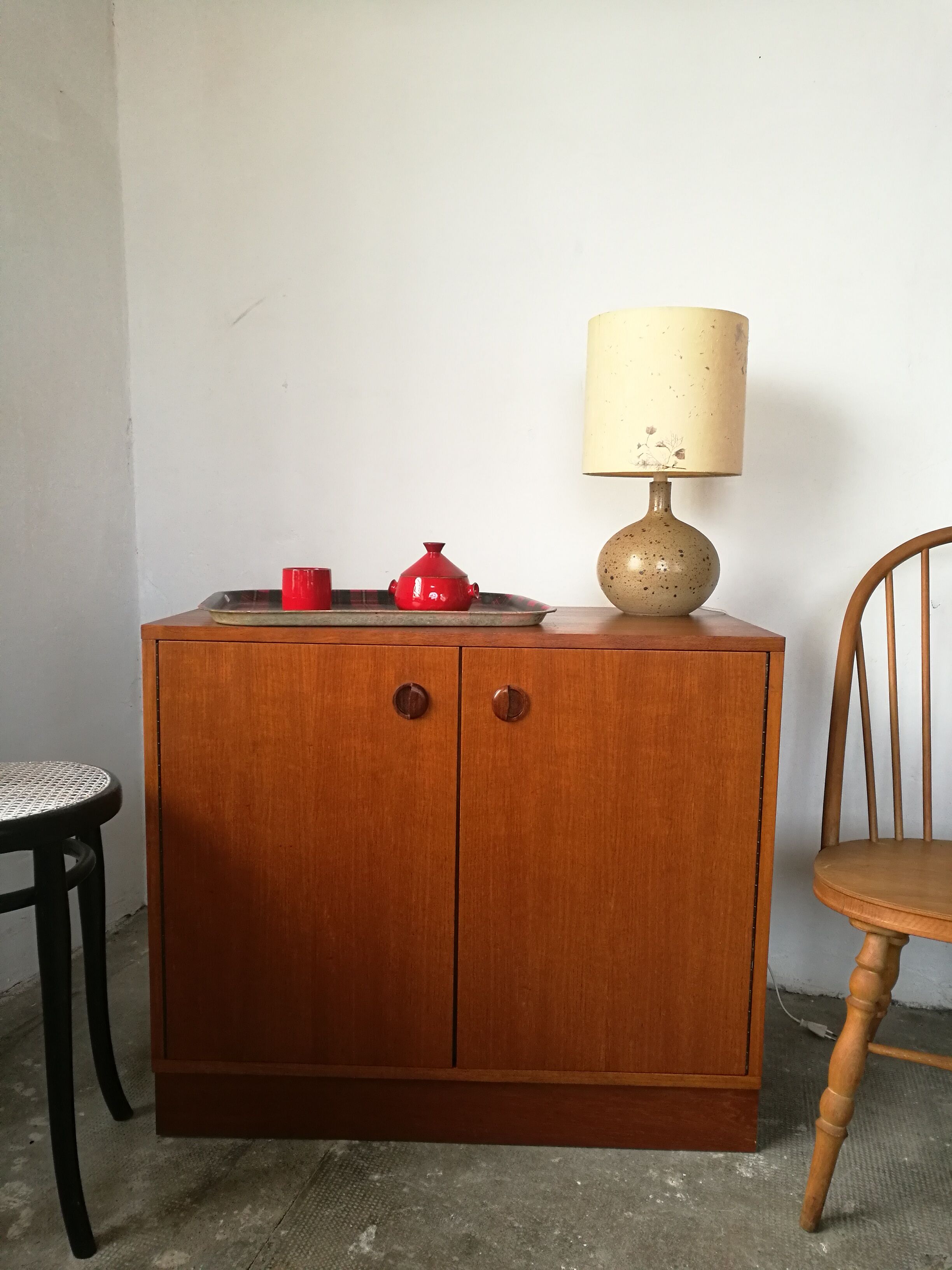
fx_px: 990
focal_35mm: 27
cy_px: 635
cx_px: 476
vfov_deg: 65.3
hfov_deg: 51.4
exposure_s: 1/33.3
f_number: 2.2
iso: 160
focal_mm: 4.5
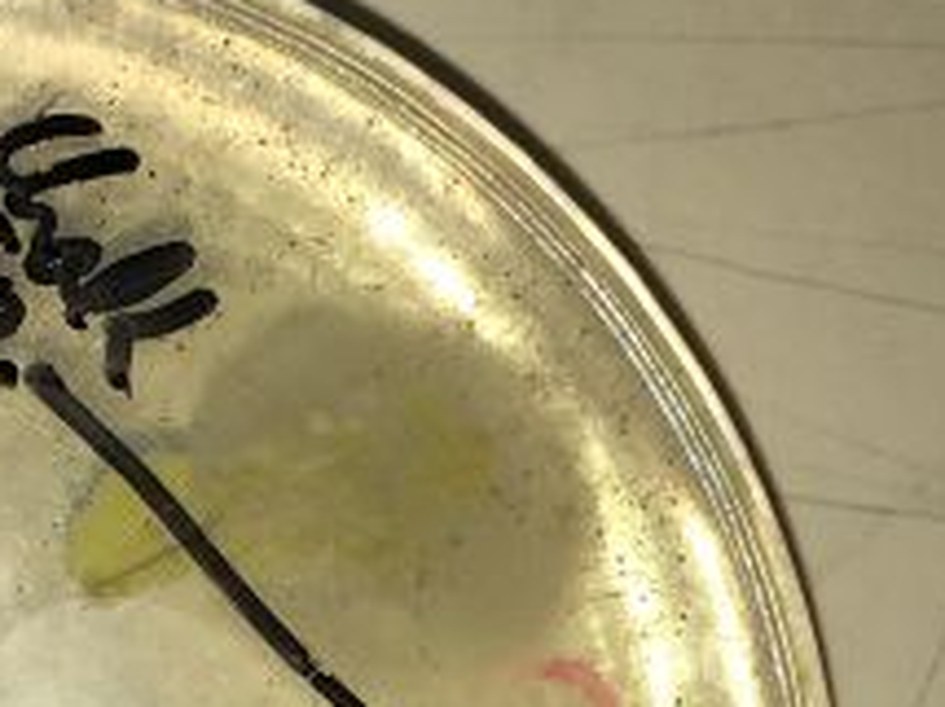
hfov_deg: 17.7
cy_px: 804
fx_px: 2947
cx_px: -18
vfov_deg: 13.4
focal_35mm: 108
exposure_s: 1/313
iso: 25
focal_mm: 4.15
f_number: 2.2
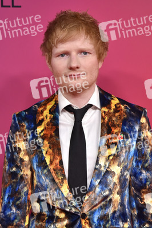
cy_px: 114
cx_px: 76
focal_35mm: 185
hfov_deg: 7.4
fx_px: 1174
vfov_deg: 11.1
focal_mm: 185
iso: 2000
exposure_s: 1/200
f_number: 5.6
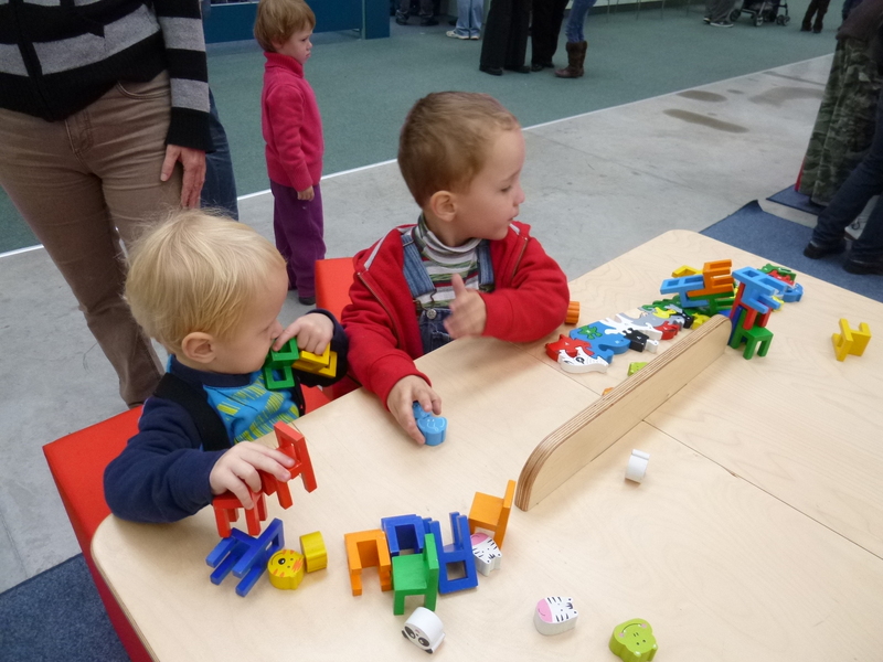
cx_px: 442
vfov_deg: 54.9
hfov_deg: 69.4
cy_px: 331
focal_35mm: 25
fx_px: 638
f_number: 3.1
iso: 250
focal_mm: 4.5
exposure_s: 1/60
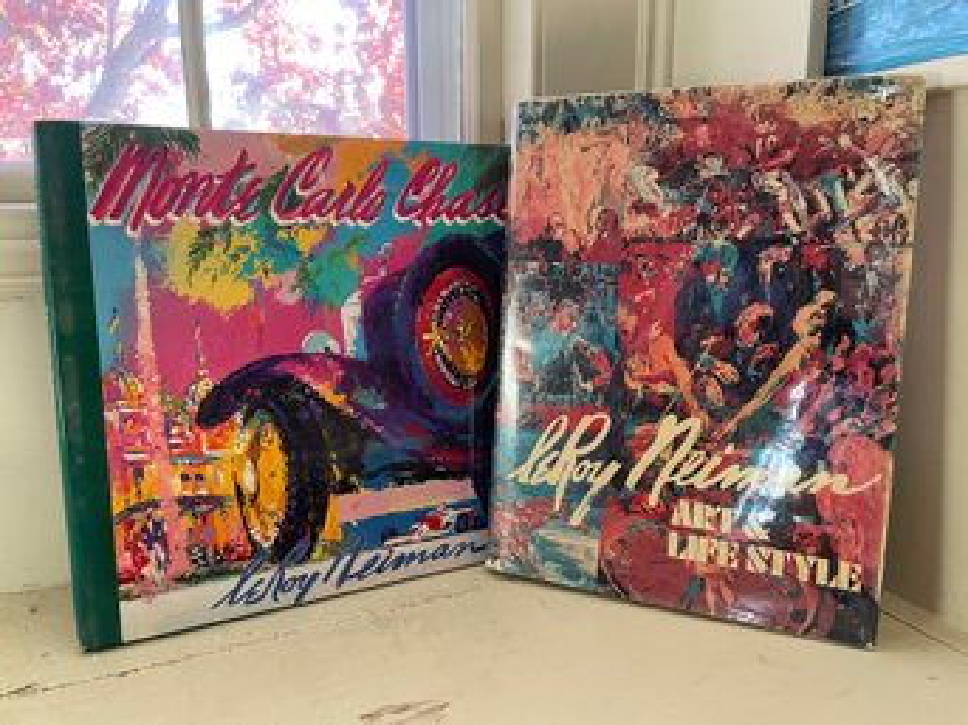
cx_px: 484
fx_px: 727
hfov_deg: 67.3
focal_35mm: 26
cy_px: 362
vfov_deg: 53.0
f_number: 1.6
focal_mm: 4.2
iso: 125
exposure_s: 1/60
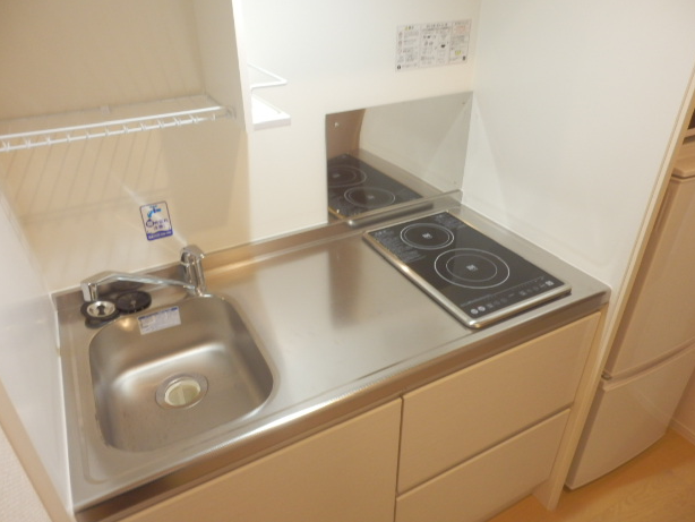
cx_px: 337
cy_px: 258
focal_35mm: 25
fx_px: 502
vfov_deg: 54.9
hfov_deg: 69.4
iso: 250
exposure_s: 1/30
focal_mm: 4.2
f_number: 3
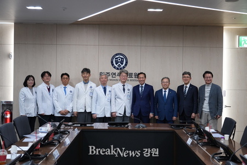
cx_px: 124
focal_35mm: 44
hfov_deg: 44.5
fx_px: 302
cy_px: 82
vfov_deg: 30.5
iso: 1600
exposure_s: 1/125
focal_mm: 44
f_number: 4
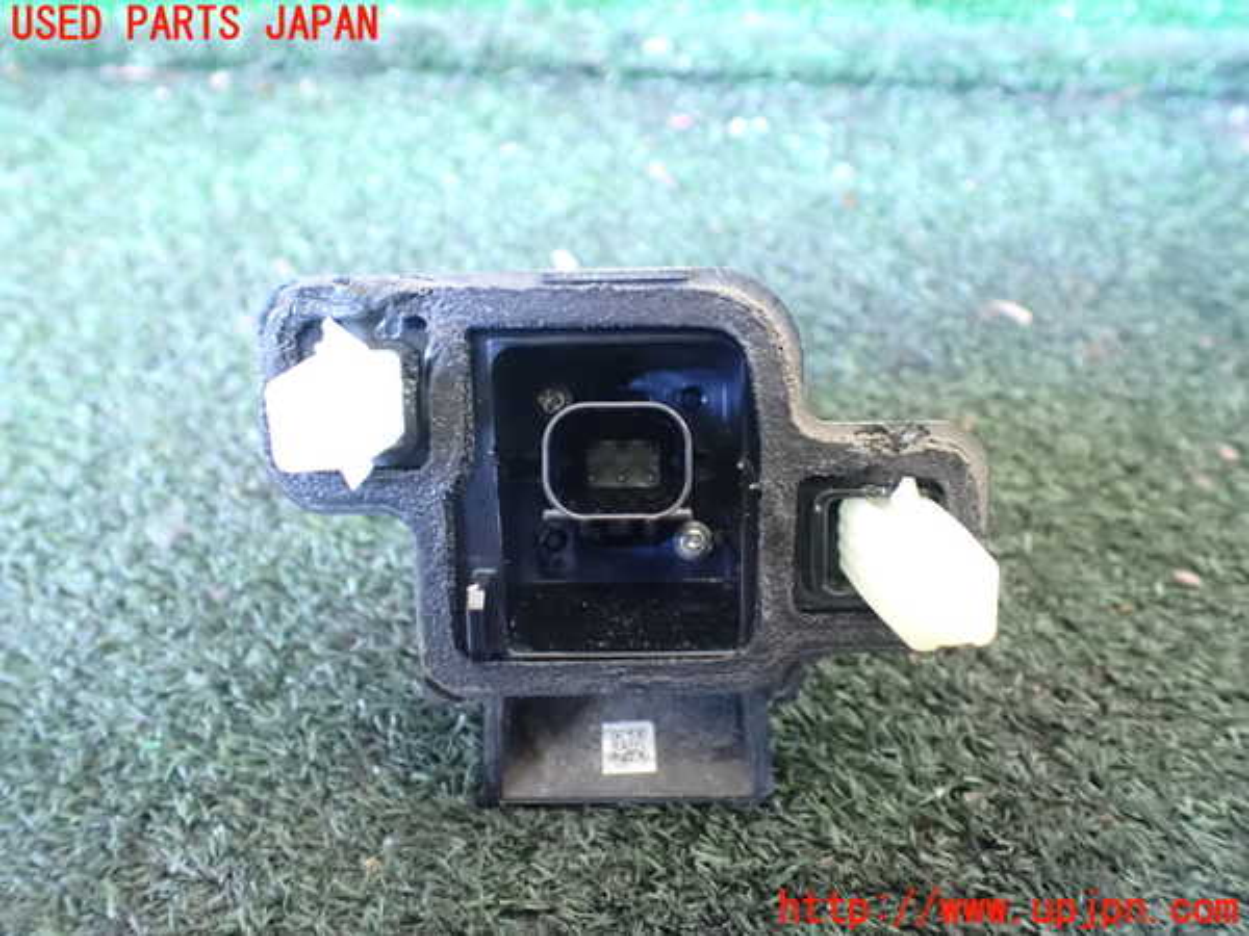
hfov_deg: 60.0
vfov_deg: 46.8
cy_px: 468
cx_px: 624
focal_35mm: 30
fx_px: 1082
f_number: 2.3
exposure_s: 1/30
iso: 1600
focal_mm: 5.4
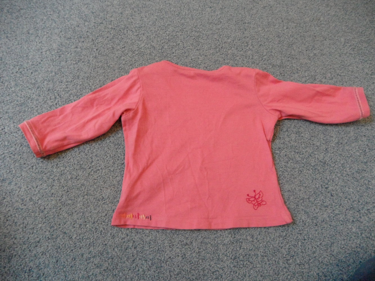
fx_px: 260
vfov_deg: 56.8
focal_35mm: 24
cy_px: 140
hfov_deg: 71.6
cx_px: 188
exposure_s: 1/20
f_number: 2.9
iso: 400
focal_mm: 4.1
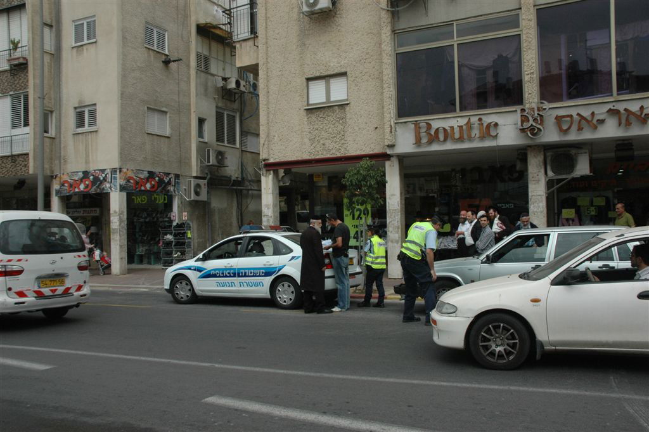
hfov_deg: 57.3
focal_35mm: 33
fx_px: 594
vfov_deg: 39.9
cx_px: 324
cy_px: 216
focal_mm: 22
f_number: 10
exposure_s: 1/400
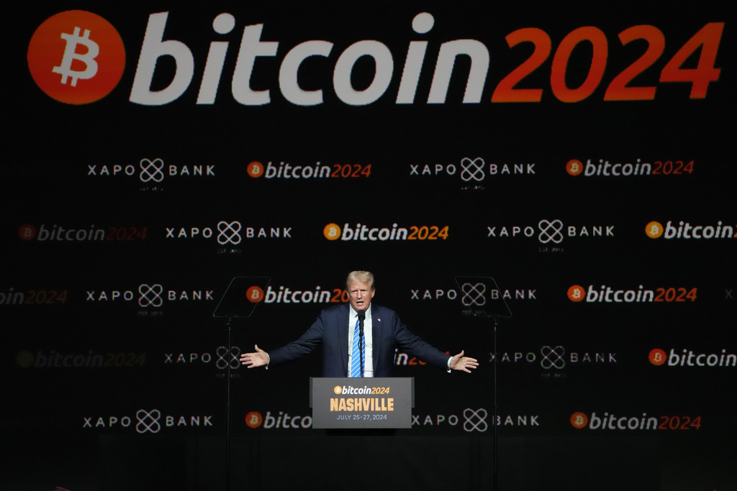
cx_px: 368
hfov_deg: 8.2
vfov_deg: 5.5
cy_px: 246
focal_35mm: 250
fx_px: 5118
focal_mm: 250
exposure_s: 1/1000
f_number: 6.3
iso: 12800
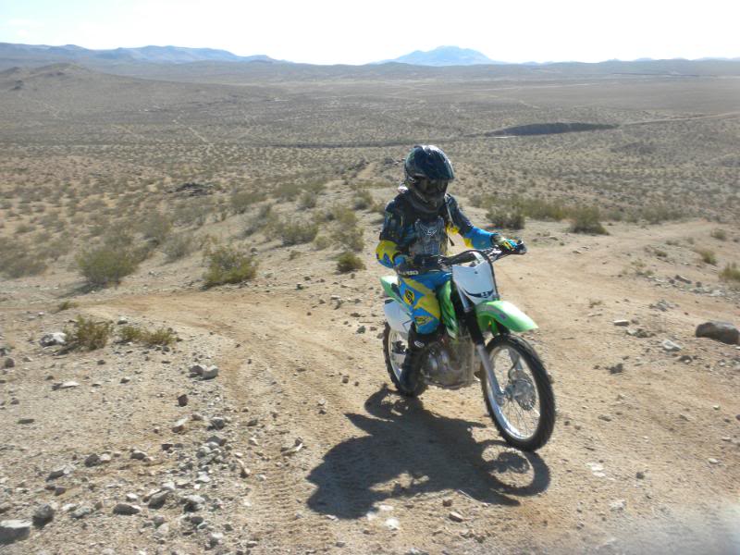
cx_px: 370
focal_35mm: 37
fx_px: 791
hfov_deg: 50.1
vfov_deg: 38.7
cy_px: 278
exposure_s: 1/121
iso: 90
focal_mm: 6.6
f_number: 10
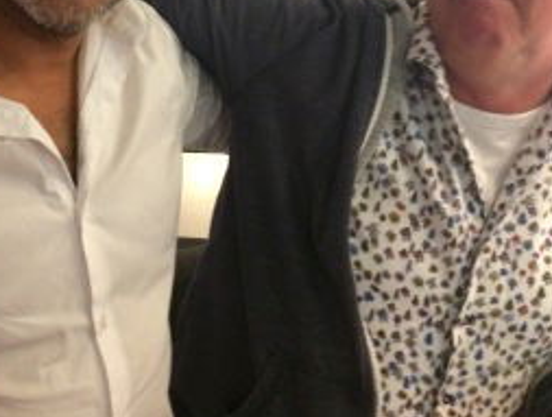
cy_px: 49
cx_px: 199
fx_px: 911
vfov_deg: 25.1
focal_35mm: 57
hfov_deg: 33.5
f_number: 2.2
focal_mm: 4.15
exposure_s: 1/17
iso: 320
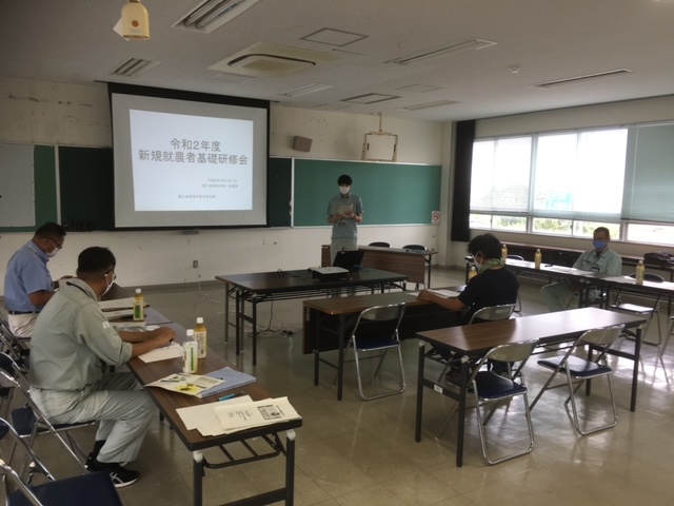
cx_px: 337
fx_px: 565
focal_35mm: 29
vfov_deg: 48.2
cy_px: 253
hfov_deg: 61.7
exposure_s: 1/40
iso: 32
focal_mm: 4.15
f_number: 2.2
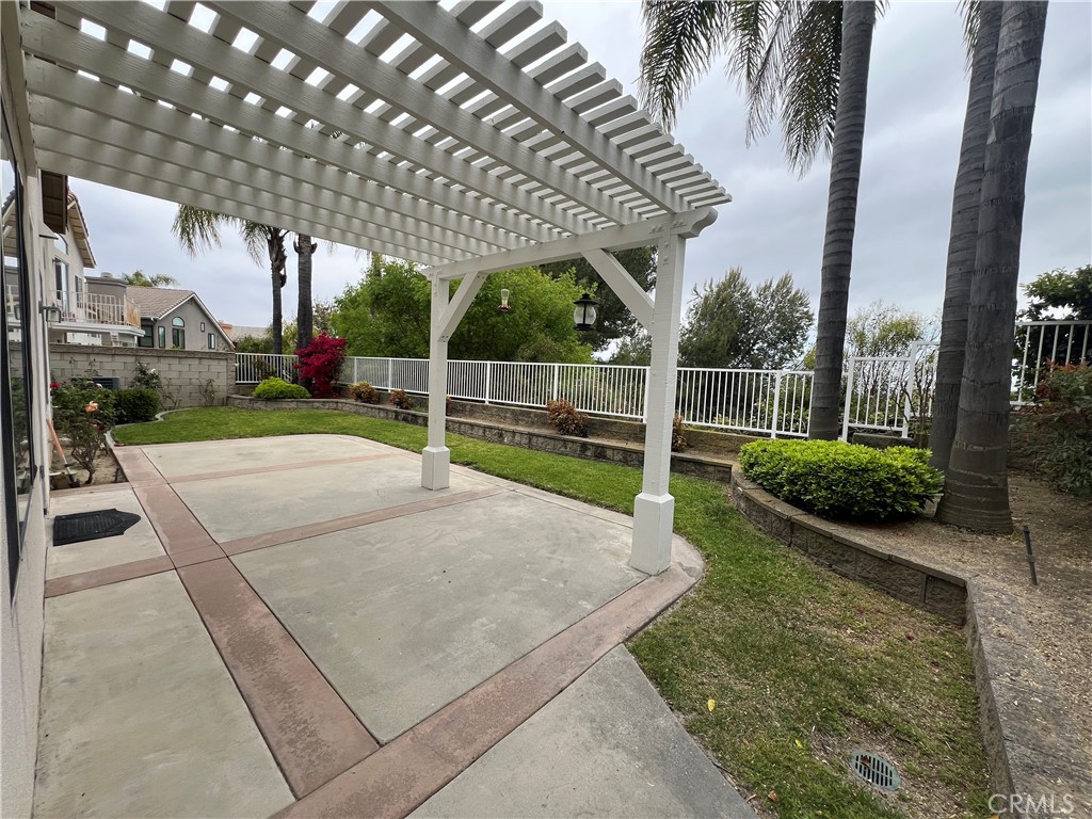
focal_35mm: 13
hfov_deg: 106.2
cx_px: 546
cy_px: 410
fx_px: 410
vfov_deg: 89.9
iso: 32
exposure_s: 1/585
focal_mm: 1.57
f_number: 1.8
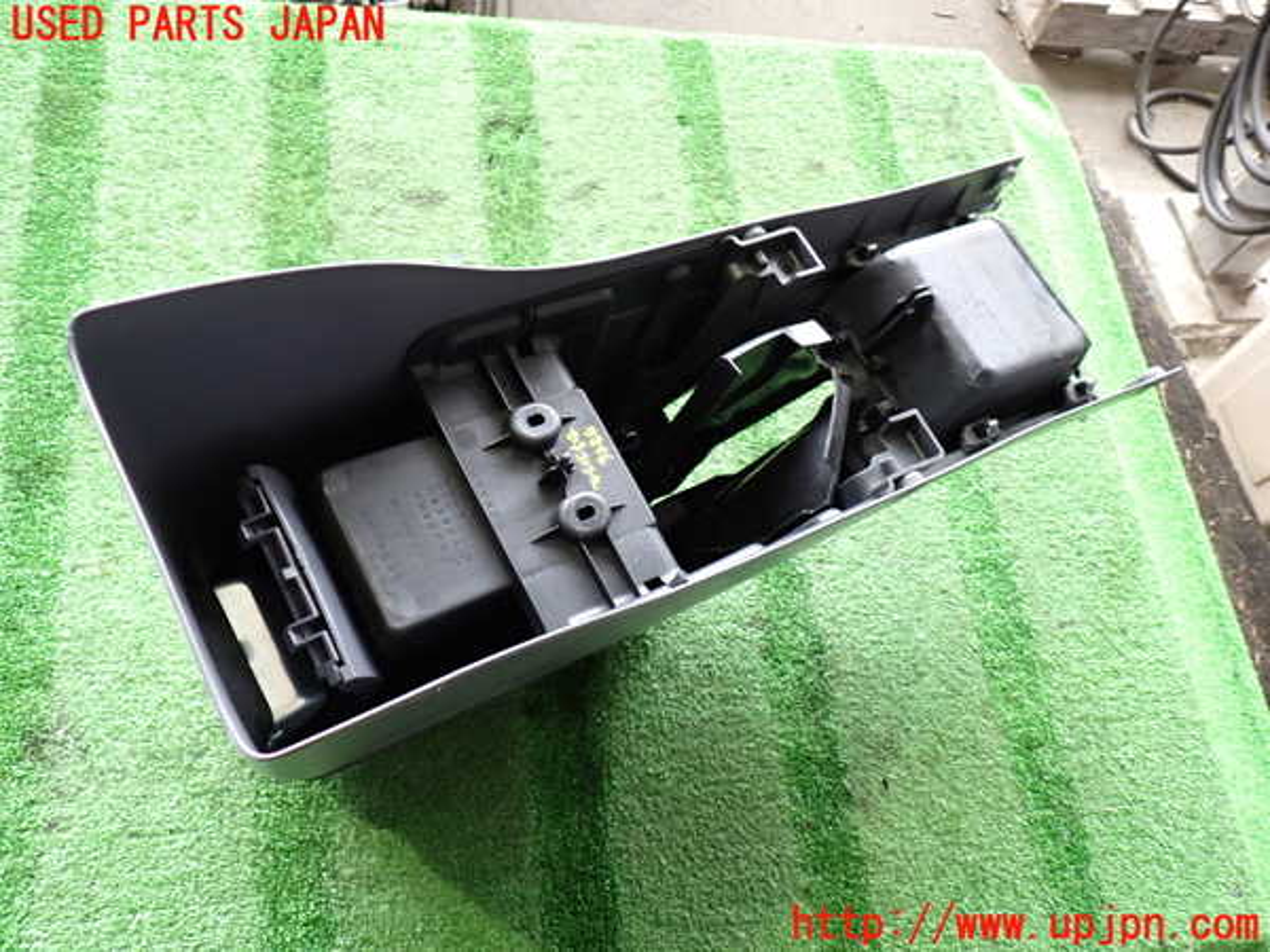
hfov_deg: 60.0
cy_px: 476
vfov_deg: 46.8
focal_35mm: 30
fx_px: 1101
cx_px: 635
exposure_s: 1/30
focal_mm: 5.4
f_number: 2.3
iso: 200
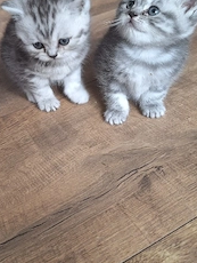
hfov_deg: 35.2
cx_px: 49
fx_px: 303
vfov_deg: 46.4
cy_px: 101
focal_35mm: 40
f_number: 1.8
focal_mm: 5.54
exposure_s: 1/40
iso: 160
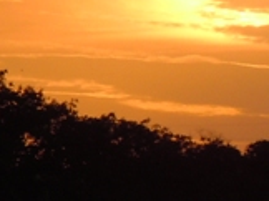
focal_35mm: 985
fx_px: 7643
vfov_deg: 1.5
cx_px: 247
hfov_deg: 2.0
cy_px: 26
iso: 100
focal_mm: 36
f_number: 4.7
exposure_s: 1/640
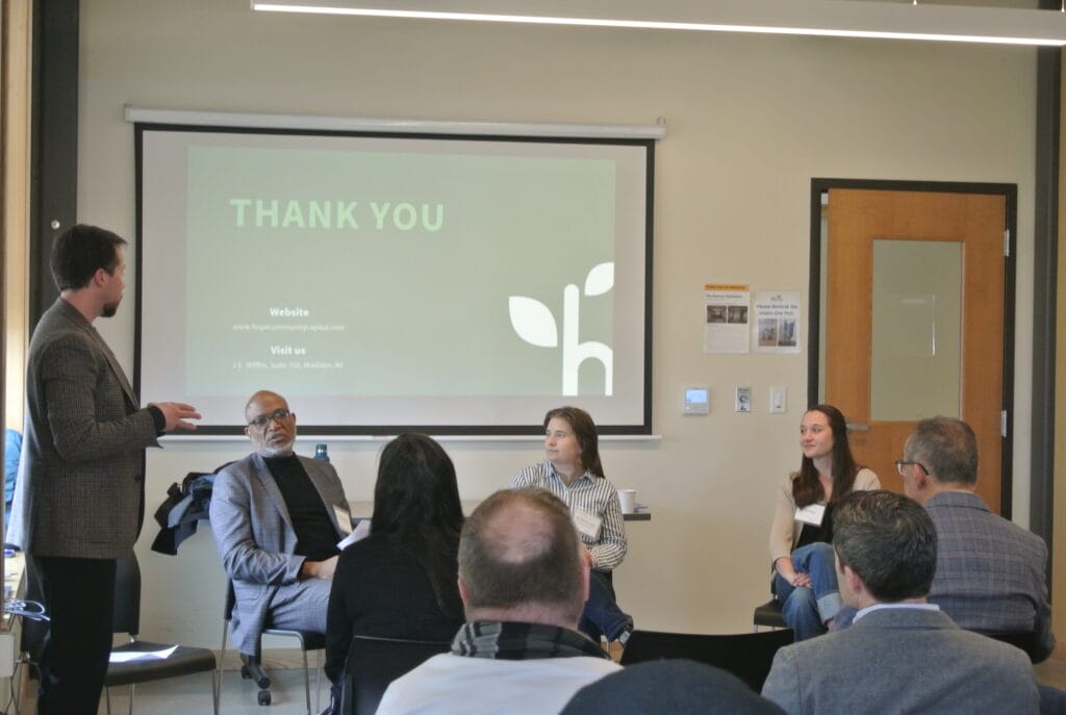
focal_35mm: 65
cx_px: 533
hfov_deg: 30.9
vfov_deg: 21.0
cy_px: 358
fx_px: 1928
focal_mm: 24.4
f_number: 5.3
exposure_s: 1/30
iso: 640
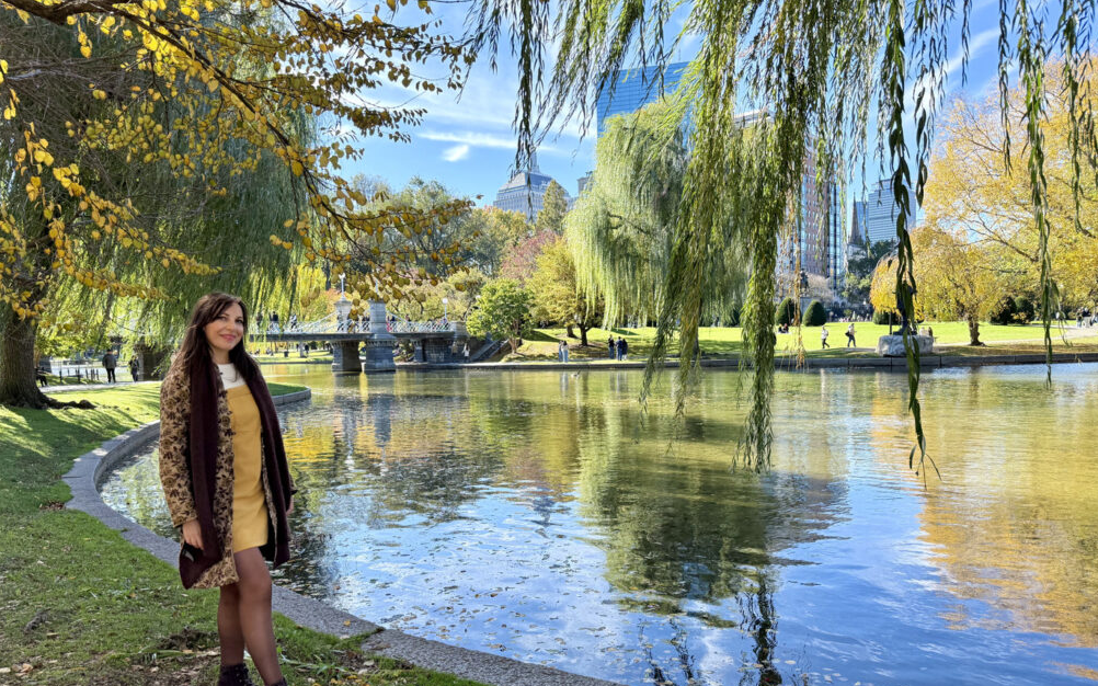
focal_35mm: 26
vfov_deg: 47.5
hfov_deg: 70.4
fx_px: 778
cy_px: 385
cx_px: 550
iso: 100
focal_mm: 6.76
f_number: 1.78
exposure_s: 1/1314
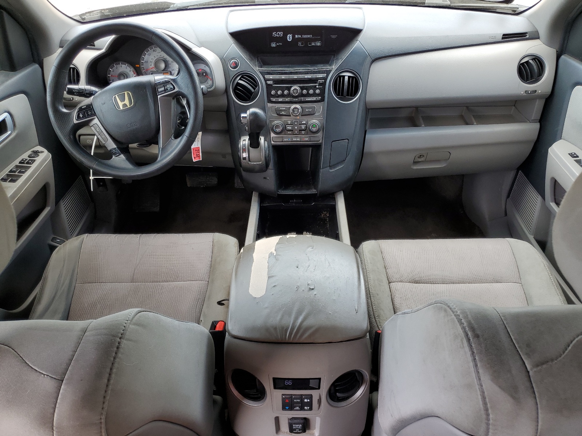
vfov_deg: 53.1
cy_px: 218
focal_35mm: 26
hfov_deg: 67.3
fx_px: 437
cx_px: 291
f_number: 1.5
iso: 50
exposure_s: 1/143
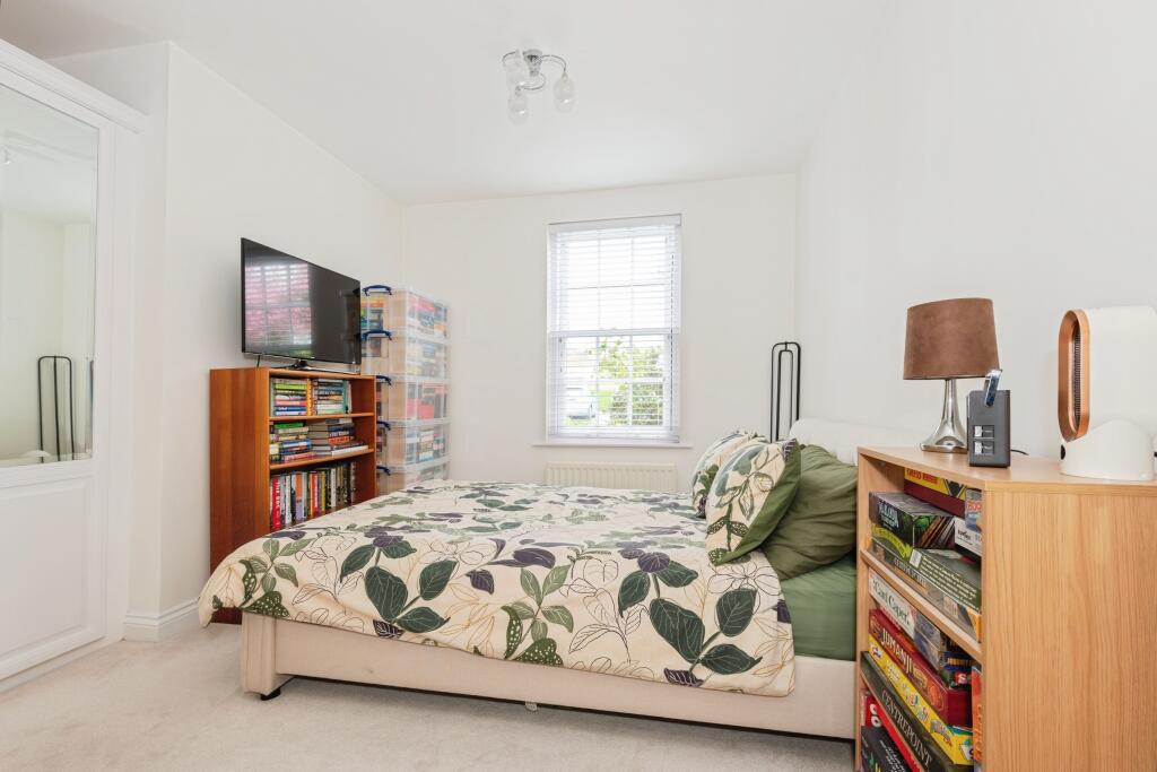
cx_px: 578
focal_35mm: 16
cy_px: 386
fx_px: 514
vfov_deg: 73.8
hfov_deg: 96.7
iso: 200
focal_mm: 16
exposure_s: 1/8
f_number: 8
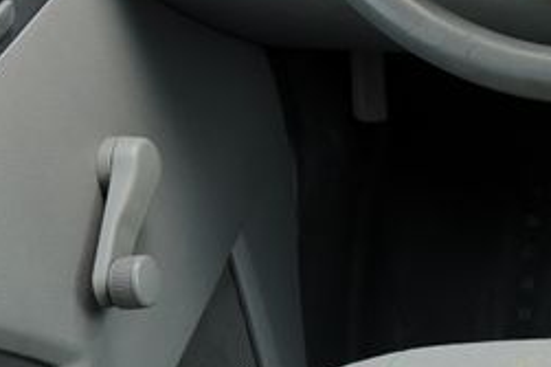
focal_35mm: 98
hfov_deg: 17.3
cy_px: 19
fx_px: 1499
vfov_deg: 13.8
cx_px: 972
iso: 100
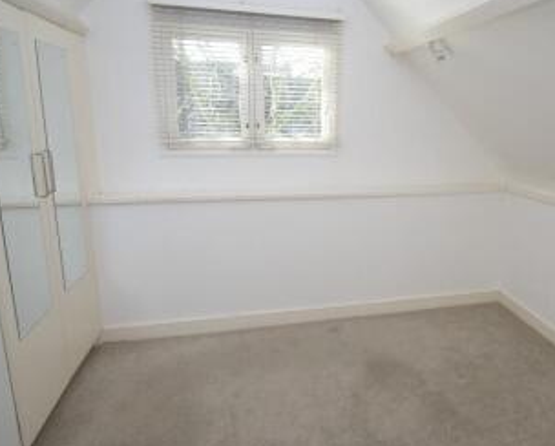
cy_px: 189
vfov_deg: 62.9
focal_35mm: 22
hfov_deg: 73.6
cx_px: 349
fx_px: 362
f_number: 6.3
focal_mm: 10
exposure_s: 1/60
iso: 100
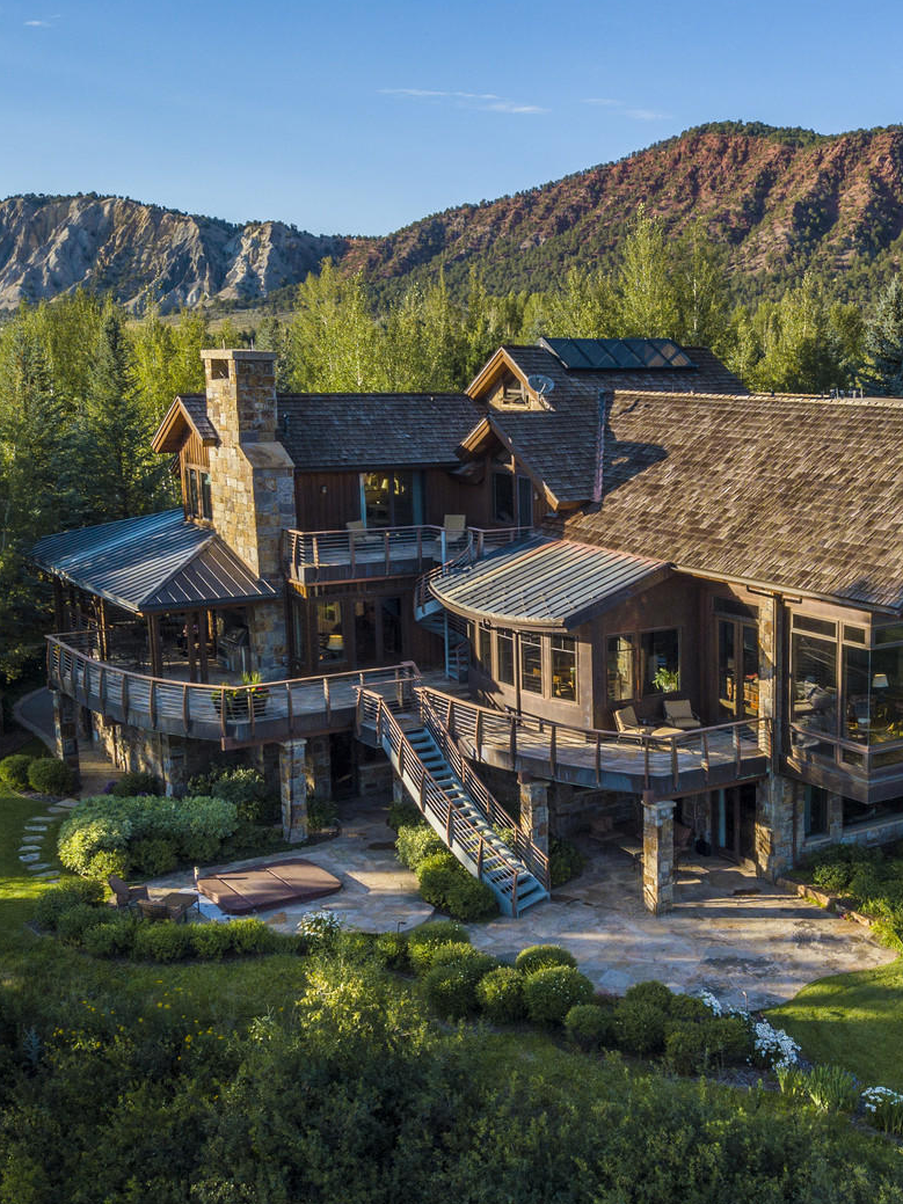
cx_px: 625
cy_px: 643
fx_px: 1392
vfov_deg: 46.8
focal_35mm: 40
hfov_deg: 35.5
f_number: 2.2
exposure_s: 1/750
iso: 100
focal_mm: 4.73
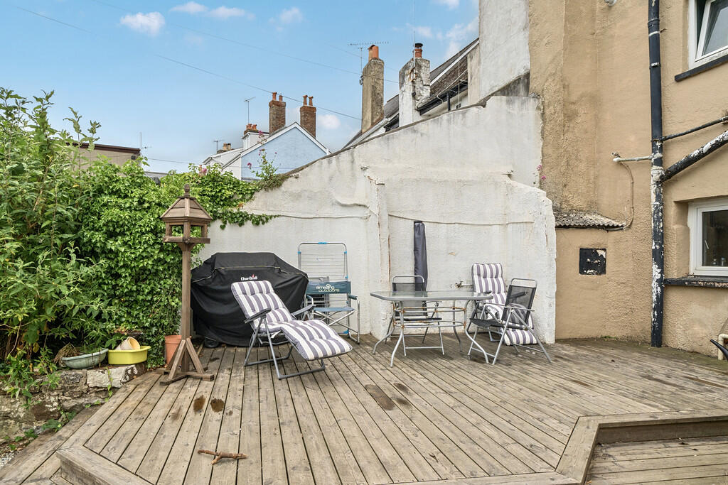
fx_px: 425
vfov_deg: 59.5
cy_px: 242
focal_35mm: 21
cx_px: 364
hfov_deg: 81.2
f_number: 8
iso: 400
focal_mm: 14
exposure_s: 1/500
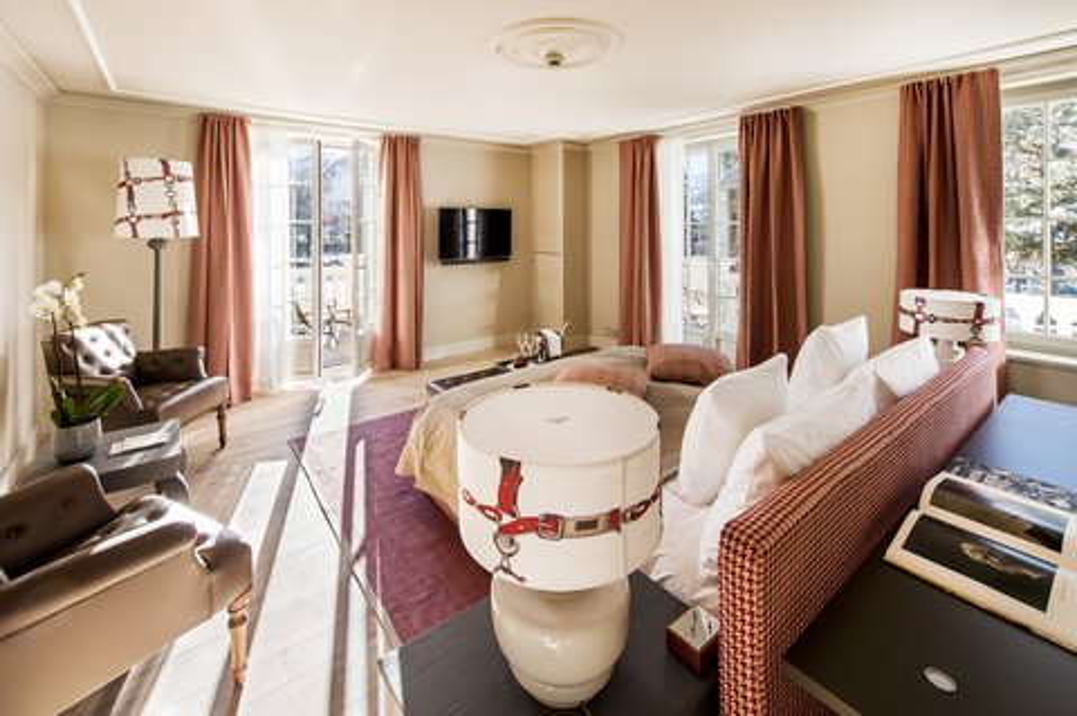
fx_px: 418
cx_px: 538
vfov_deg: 81.1
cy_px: 358
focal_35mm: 14
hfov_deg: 104.3
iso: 200
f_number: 8
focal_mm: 14
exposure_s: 1/30
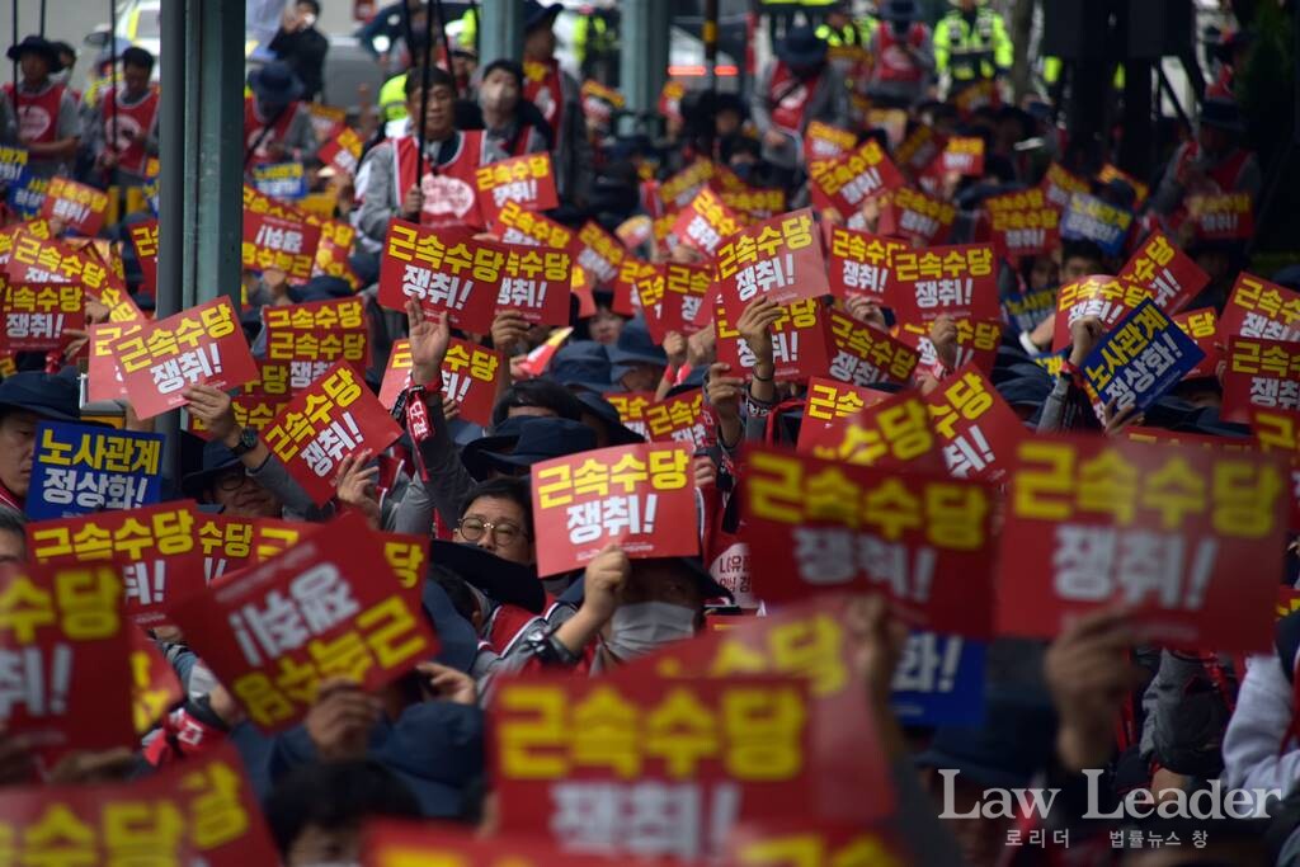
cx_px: 650
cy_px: 434
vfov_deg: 4.6
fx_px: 10834
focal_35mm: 300
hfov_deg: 6.9
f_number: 6.3
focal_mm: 200
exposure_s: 1/400
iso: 250
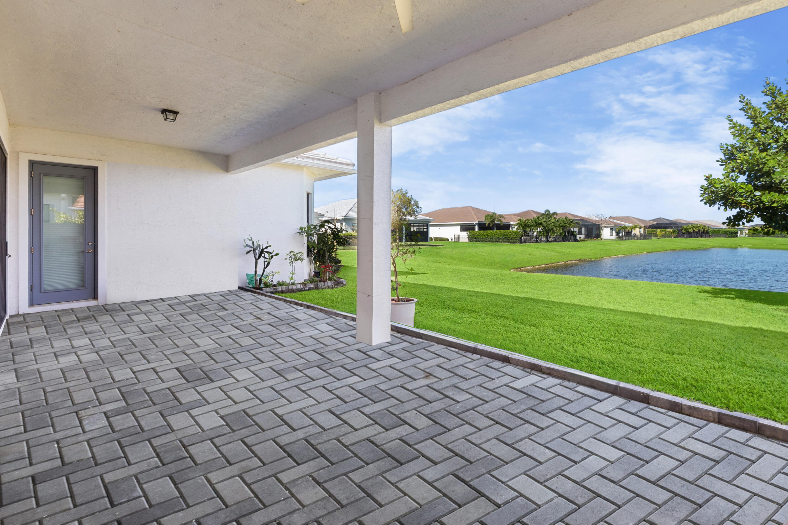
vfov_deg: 77.3
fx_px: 328
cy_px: 262
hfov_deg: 100.4
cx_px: 394
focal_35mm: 15
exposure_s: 1/25
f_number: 8
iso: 100
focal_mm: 10
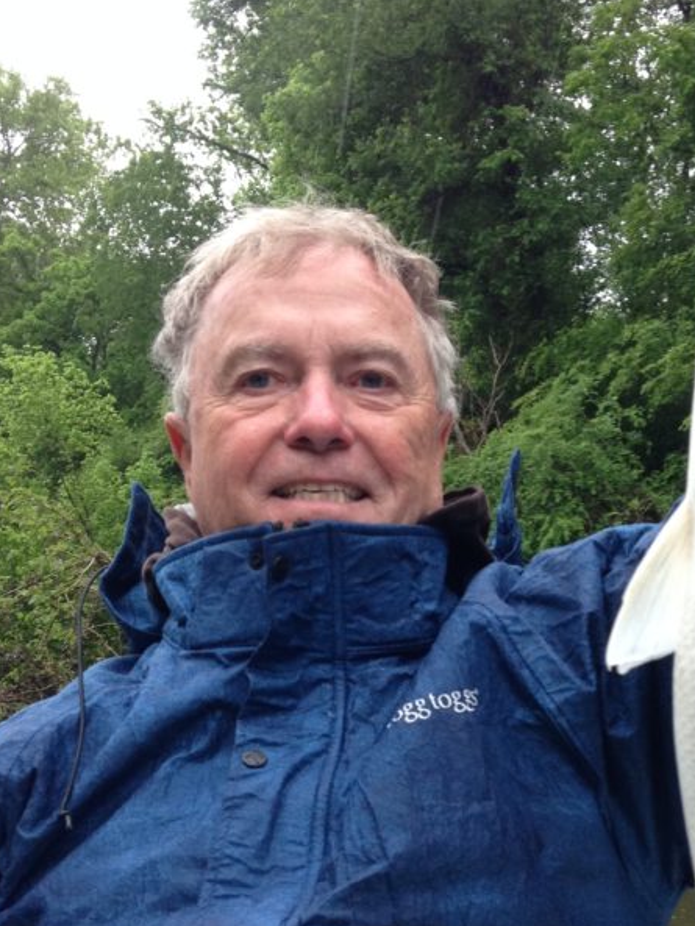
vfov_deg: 33.1
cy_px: 695
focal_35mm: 57
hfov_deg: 25.5
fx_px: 1525
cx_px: 484
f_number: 2.4
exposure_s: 1/120
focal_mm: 4.12
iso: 80
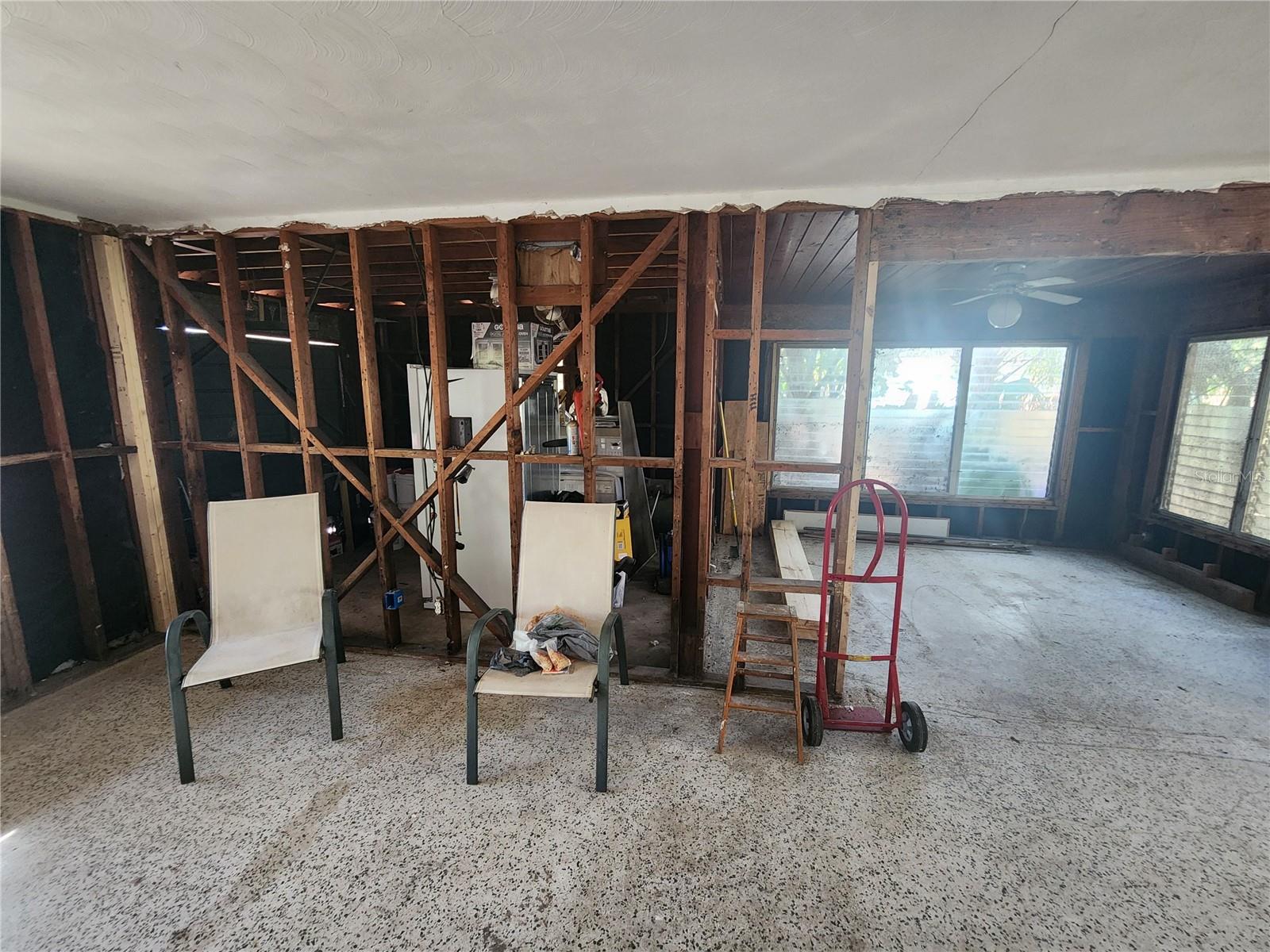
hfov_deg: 106.2
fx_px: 477
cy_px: 476
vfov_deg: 89.9
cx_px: 635
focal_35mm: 13
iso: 400
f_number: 2.2
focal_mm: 2.2
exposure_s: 1/30
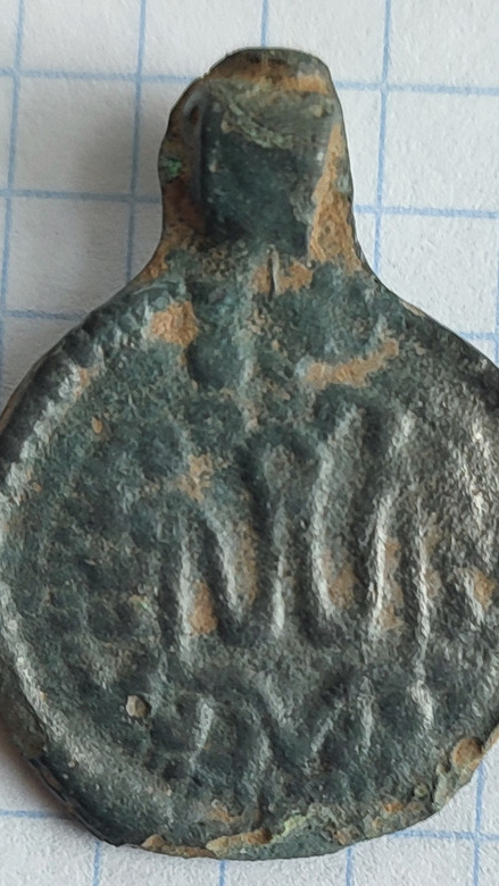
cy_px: 437
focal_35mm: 28
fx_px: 658
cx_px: 281
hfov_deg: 41.4
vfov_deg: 67.9
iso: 322
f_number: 1.9
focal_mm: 6.04
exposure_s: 1/33
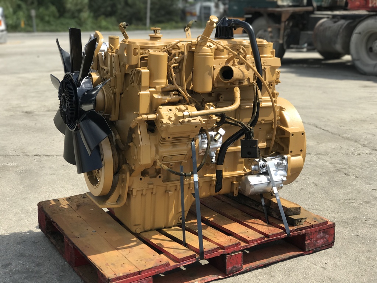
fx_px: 621
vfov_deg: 25.7
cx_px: 188
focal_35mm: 57
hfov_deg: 33.8
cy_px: 142
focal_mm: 6.6
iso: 20
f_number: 2.8
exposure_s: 1/643
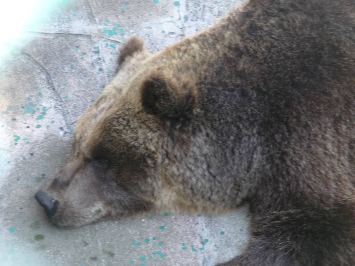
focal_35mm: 158
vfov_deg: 9.4
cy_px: 133
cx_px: 178
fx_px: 1620
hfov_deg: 12.5
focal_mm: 27.1
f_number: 4.8
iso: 125
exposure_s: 1/50
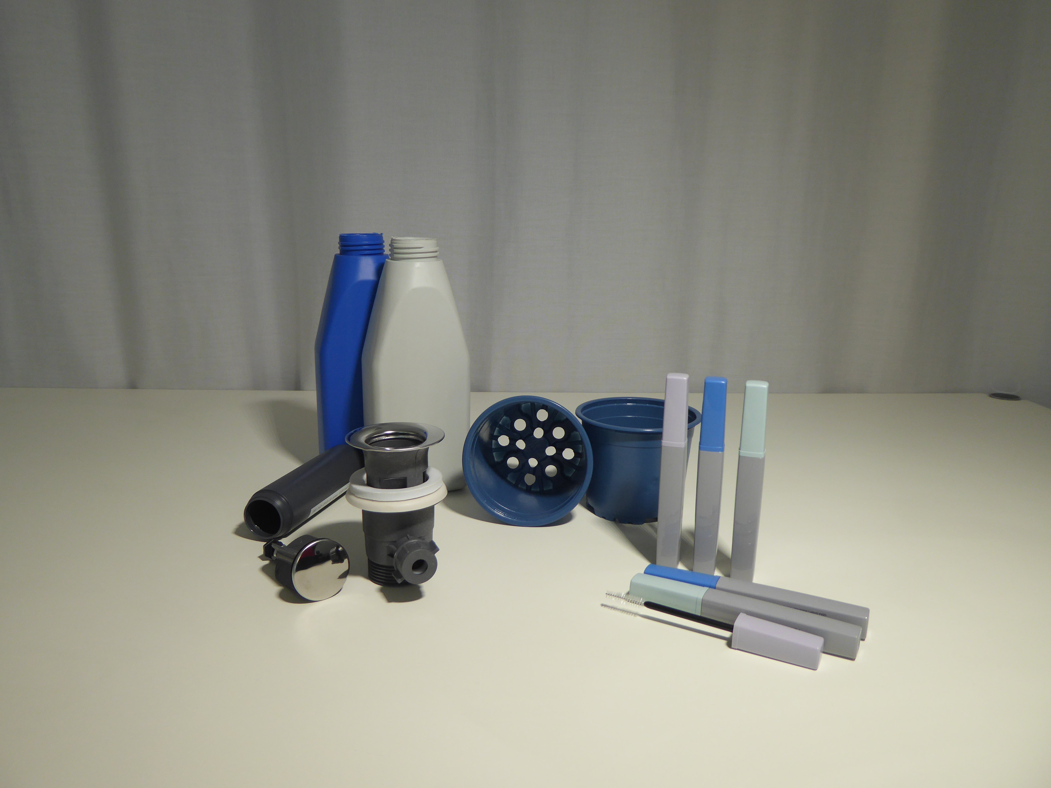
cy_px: 394
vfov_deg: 51.4
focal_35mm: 27
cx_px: 526
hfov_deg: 65.3
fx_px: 820
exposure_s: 1/160
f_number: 3.4
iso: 100
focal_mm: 4.7
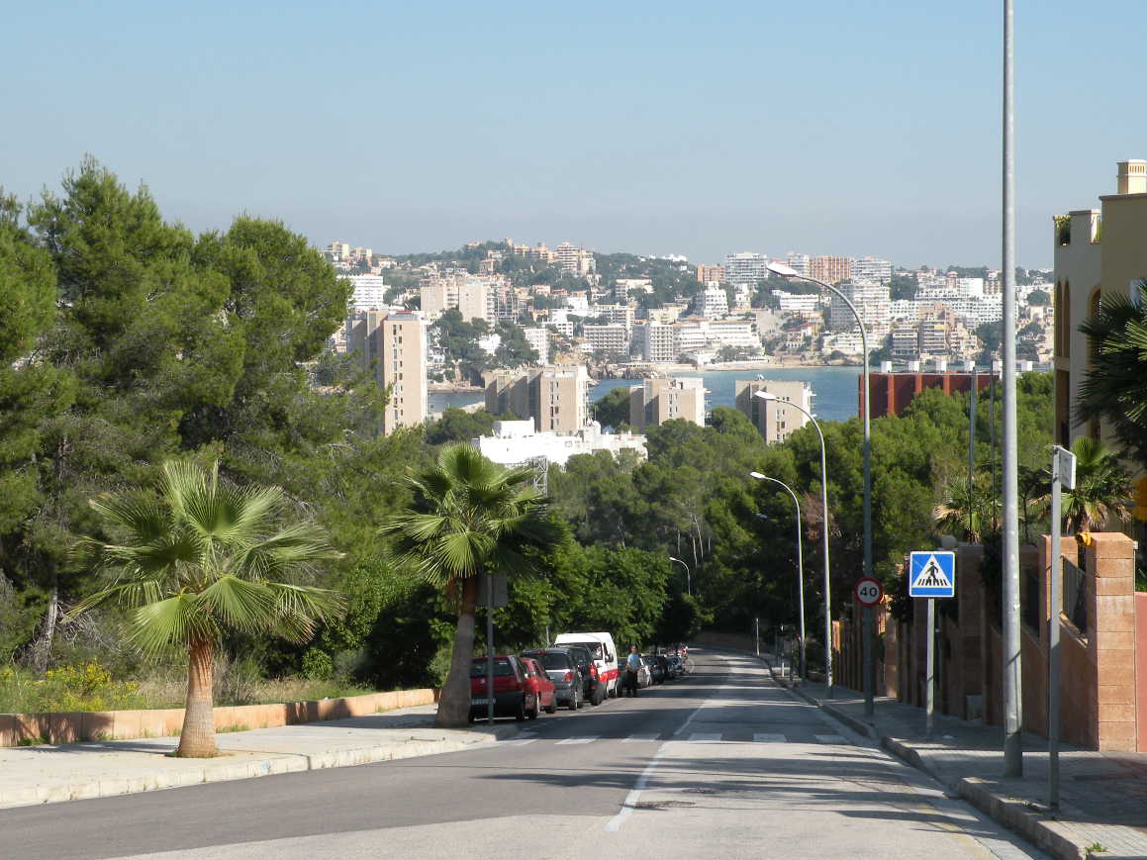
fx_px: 2452
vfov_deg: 19.9
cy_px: 428
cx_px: 594
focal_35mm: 74
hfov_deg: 26.3
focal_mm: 11.9
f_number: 6.3
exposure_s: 1/231
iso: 64
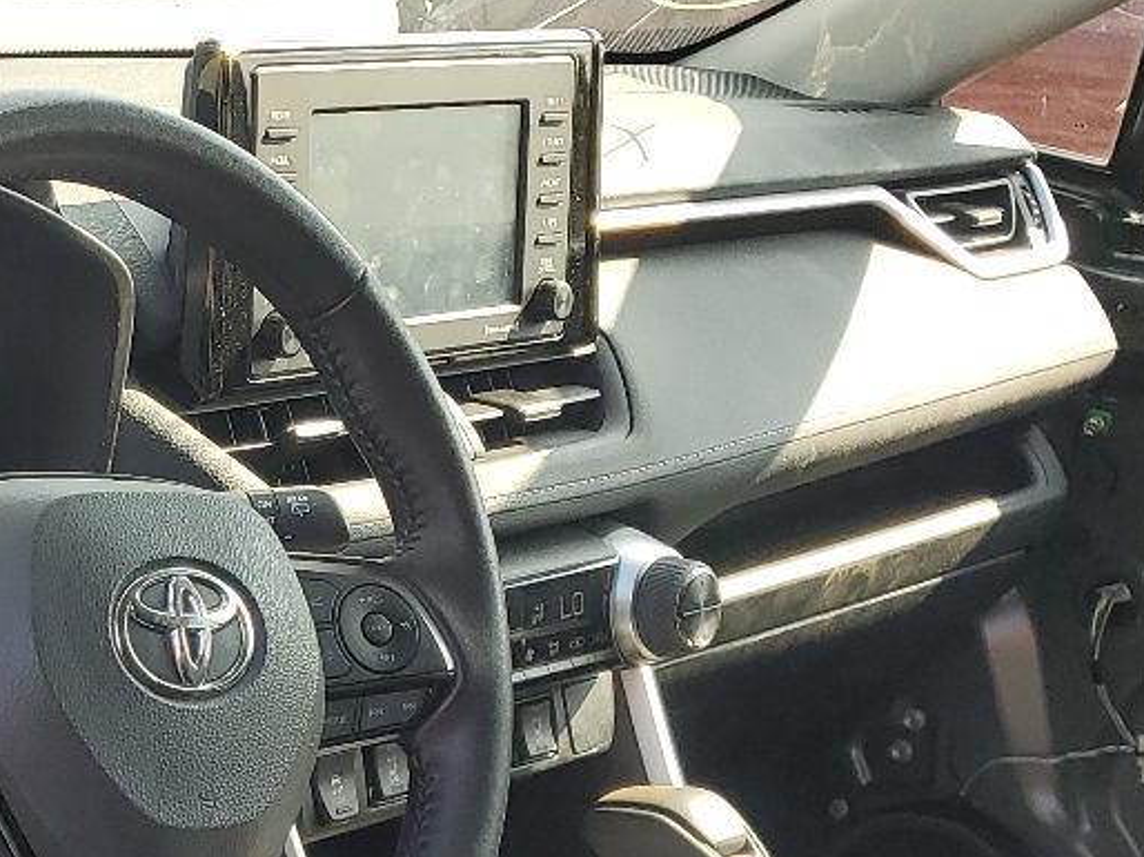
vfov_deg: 17.7
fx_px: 2676
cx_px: -200
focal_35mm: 81
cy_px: 864
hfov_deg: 22.4
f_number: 1.5
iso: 50
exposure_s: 1/385
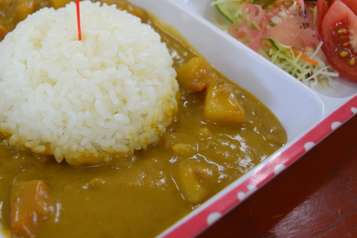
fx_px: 535
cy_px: 70
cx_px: 123
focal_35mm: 54
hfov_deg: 36.5
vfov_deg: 24.9
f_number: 4.5
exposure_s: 1/125
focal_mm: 24
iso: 800
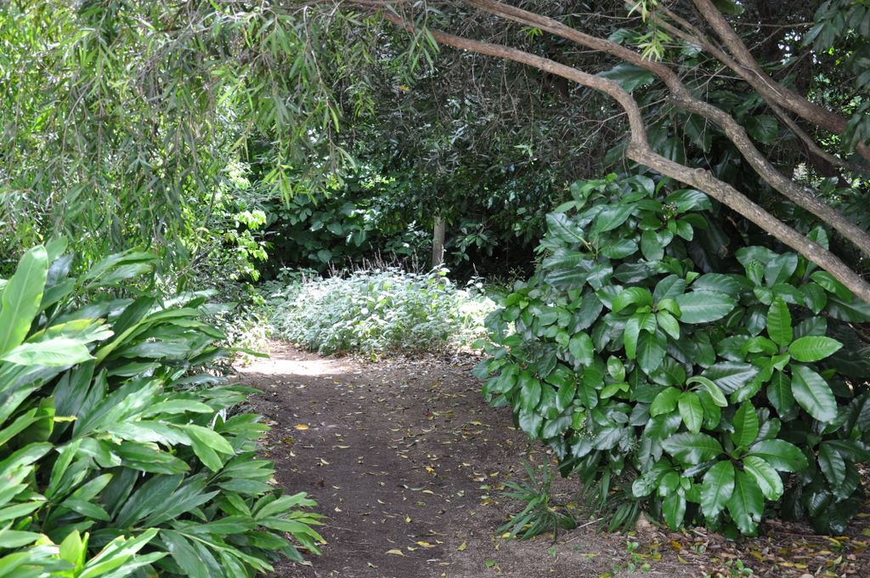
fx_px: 1014
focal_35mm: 42
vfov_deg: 31.8
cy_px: 289
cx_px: 435
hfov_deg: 46.5
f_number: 6.3
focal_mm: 28
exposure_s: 1/40
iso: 200
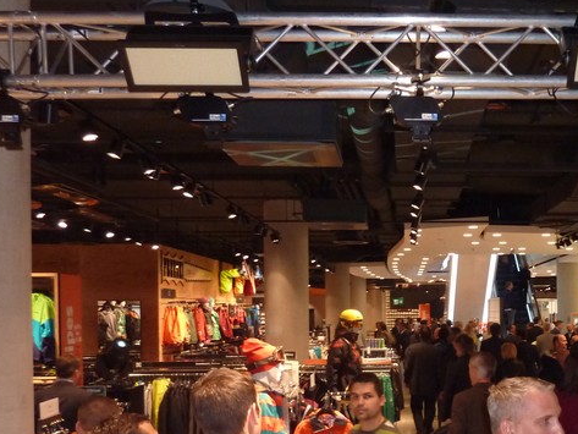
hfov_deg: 40.9
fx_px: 735
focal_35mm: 44
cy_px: 323
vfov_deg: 32.3
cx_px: 473
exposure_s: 1/60
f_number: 3.3
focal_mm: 4.1
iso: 320
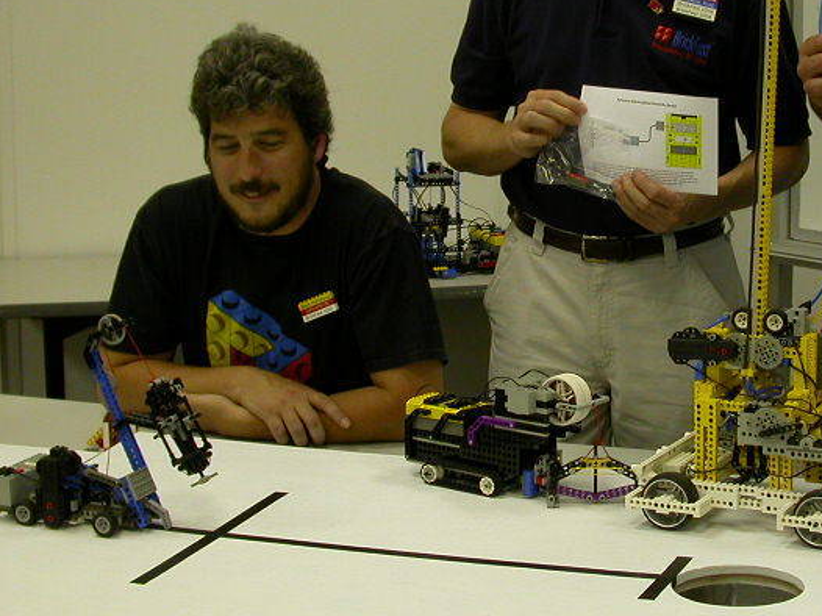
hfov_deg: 26.1
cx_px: 588
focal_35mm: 74
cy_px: 217
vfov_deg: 19.8
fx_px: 1756
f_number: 2.6
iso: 100
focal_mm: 7.85
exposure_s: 1/34.1
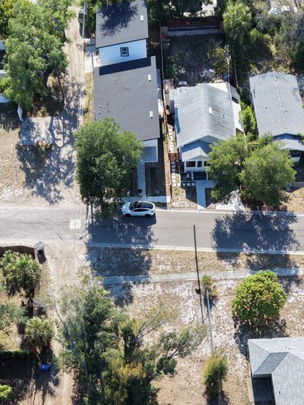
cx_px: 171
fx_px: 550
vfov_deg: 38.8
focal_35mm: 47
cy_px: 329
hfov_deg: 30.9
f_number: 1.8
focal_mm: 8.67
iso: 100
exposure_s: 1/800
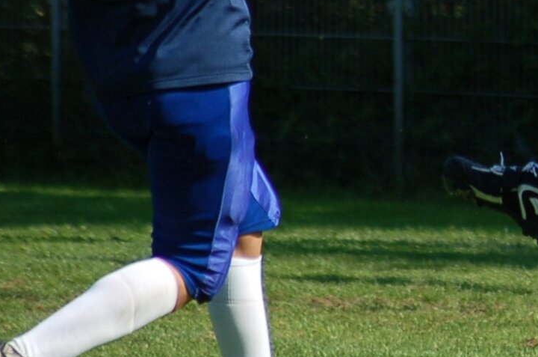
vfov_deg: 1.8
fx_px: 11618
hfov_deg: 2.6
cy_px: 13
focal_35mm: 779
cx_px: 806
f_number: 4.8
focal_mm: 170
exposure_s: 1/1000
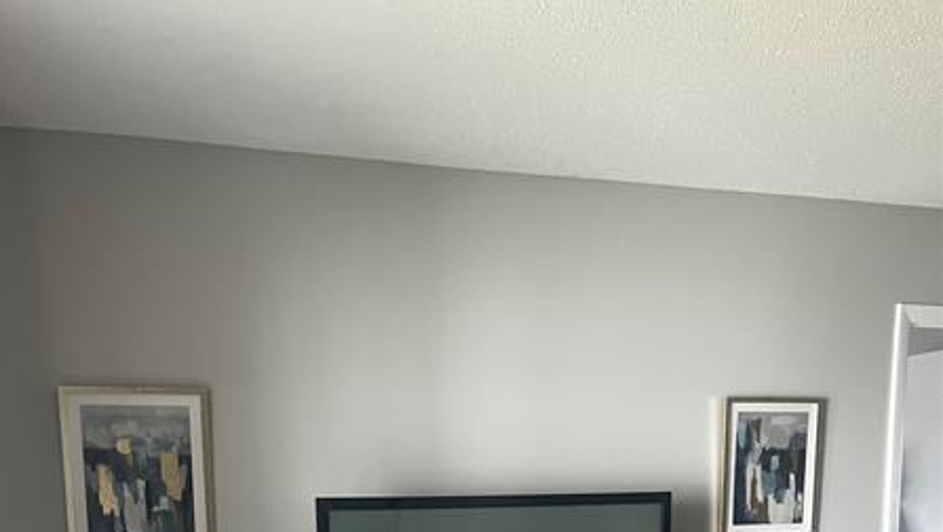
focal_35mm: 38
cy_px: 614
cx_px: 470
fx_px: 951
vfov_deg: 27.9
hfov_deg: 52.8
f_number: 1.6
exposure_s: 1/77
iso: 125
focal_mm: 5.1
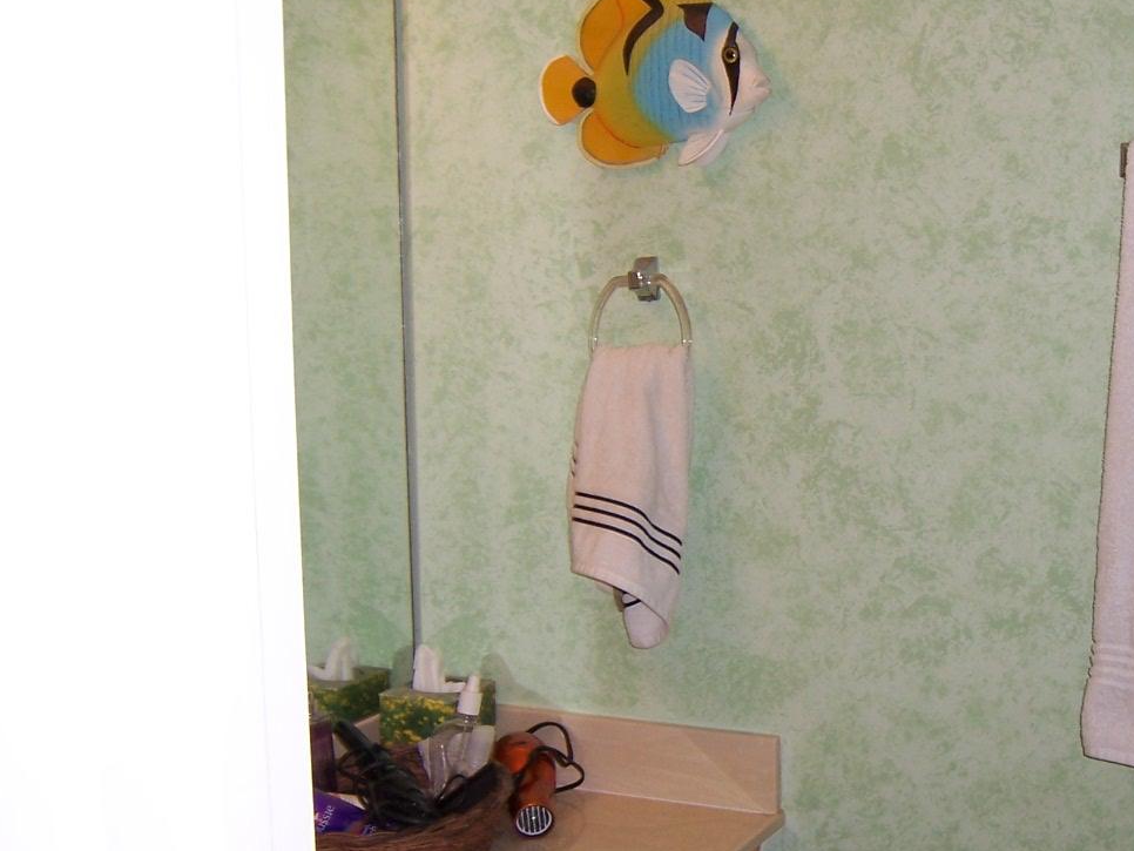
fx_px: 1737
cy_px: 467
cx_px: 885
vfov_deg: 27.5
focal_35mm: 53
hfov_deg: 35.2
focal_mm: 5.5
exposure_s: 1/60
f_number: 2.8
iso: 80
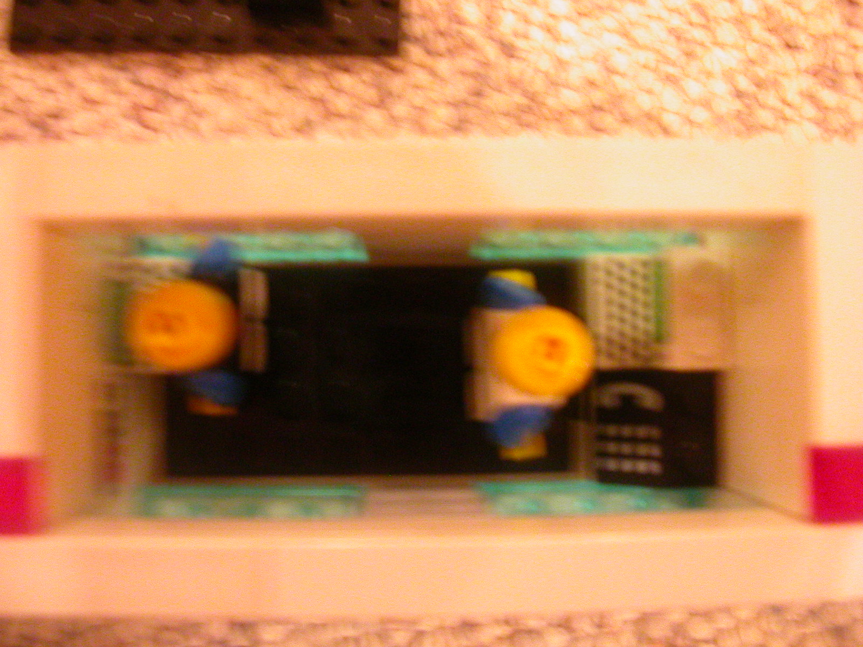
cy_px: 324
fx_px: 922
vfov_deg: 38.7
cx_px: 432
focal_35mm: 37
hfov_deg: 50.1
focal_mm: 5.6
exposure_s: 1/4.4
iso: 367
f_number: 2.7
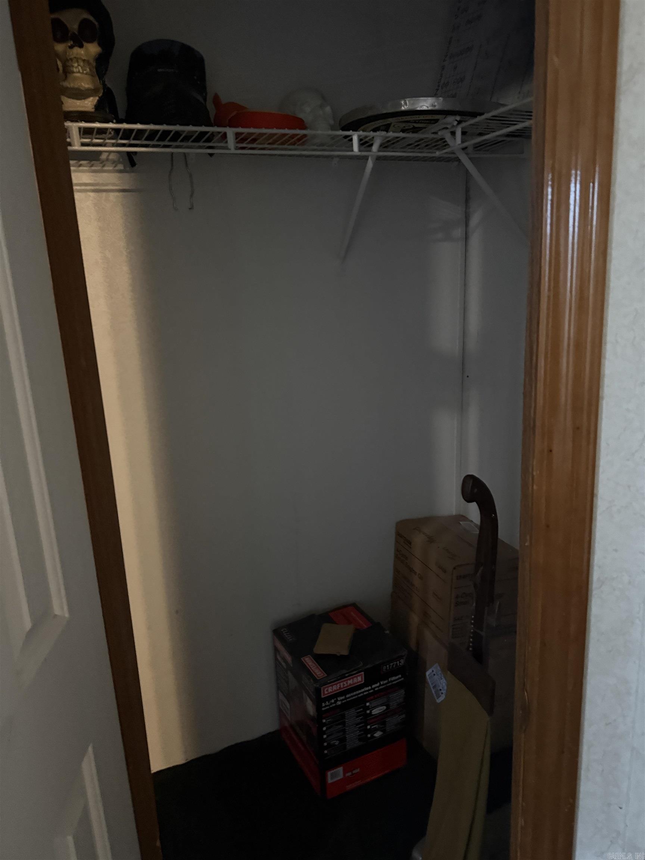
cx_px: 322
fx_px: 596
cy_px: 430
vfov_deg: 71.6
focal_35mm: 24
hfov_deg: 56.8
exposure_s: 1/30
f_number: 1.78
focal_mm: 6.76
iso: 1600
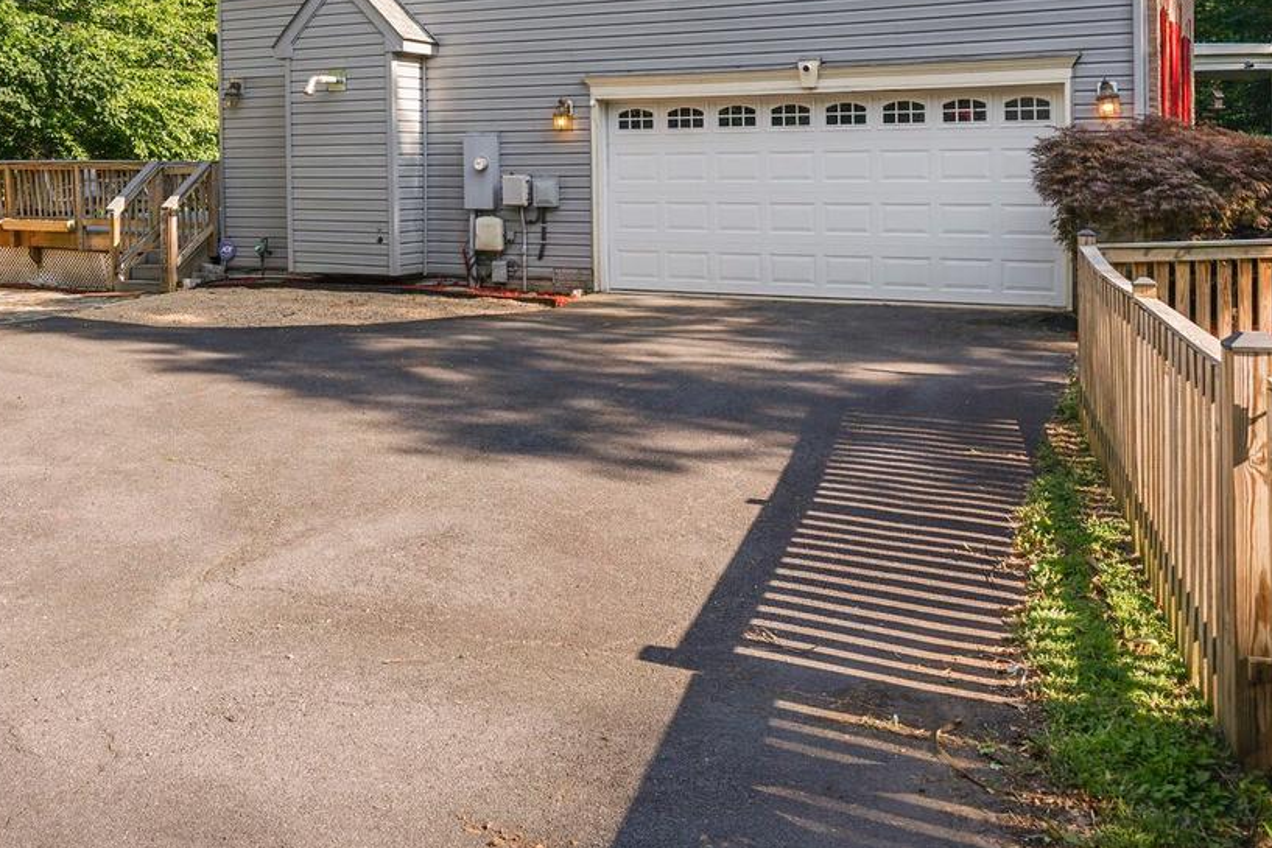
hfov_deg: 51.7
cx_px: 553
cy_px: 132
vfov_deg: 34.5
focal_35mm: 37
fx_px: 1307
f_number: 9
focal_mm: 21
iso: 400
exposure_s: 1/320
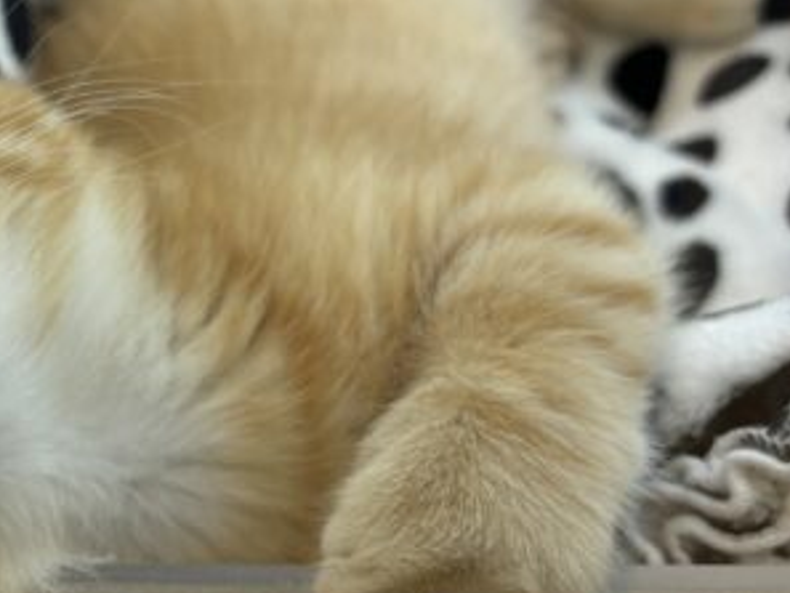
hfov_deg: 32.6
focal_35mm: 56
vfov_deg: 26.1
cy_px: 250
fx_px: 1279
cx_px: 74
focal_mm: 5.96
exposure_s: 1/100
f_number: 1.6
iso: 100
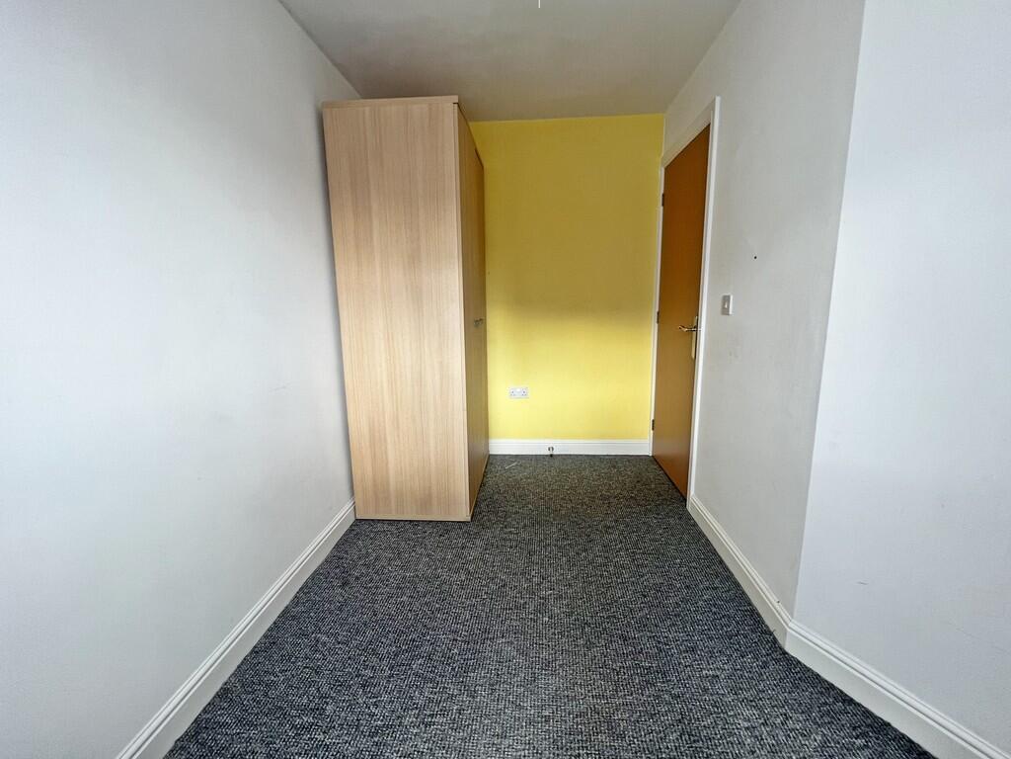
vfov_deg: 89.9
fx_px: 380
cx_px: 506
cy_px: 380
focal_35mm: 13
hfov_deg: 106.2
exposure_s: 1/99
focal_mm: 1.57
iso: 125
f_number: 1.8
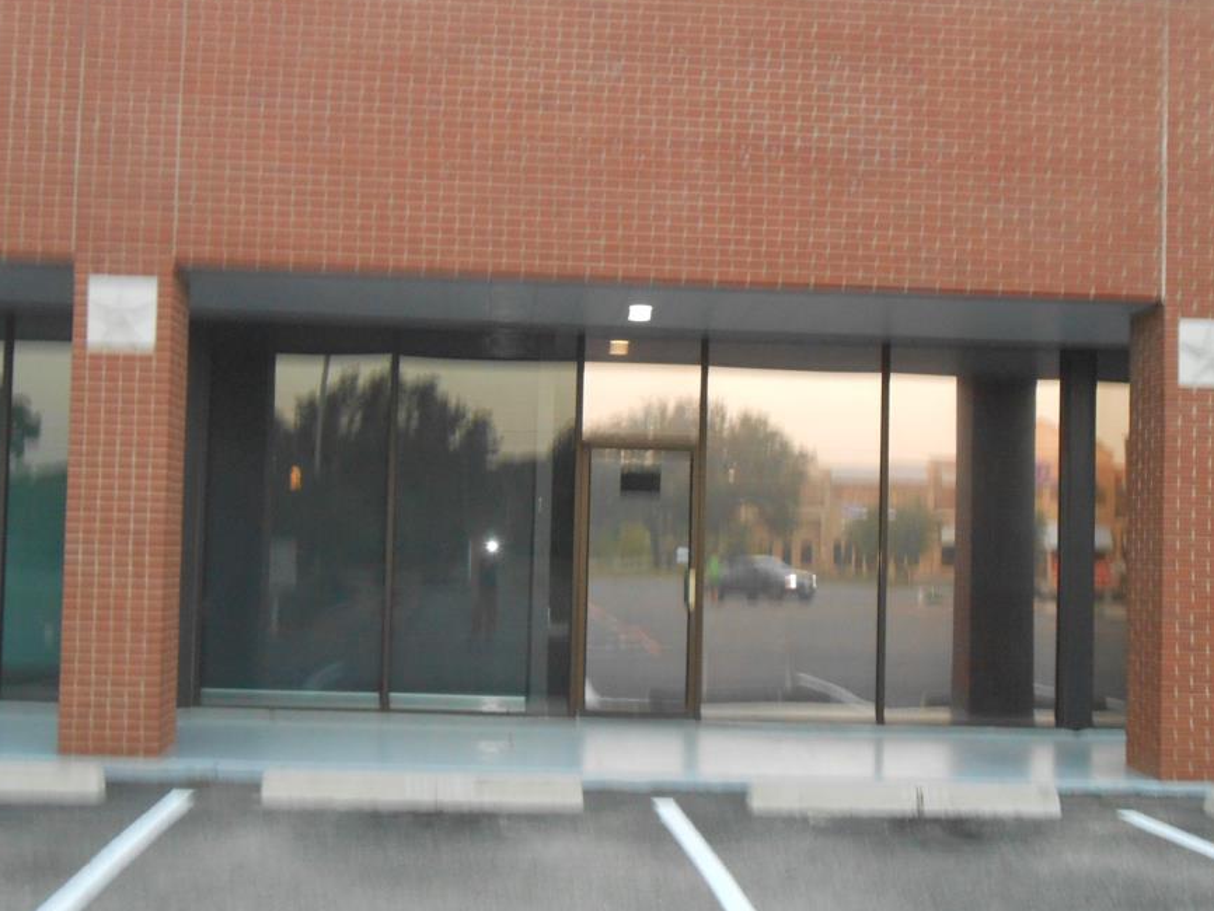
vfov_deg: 28.0
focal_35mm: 52
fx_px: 1824
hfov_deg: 36.8
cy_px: 496
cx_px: 583
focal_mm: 7.8
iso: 400
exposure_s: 1/30
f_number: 4.5
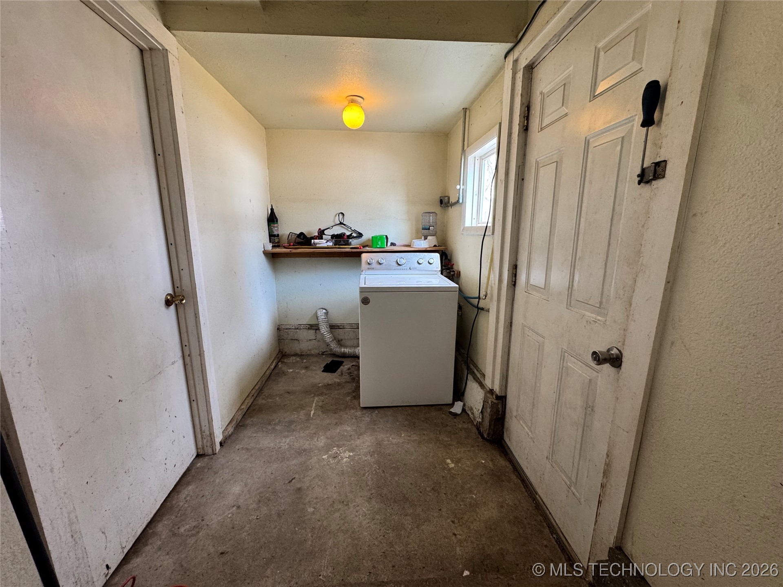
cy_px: 294
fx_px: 317
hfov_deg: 102.1
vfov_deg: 85.7
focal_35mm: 14
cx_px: 392
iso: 250
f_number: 2.2
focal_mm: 2.22
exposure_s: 1/60
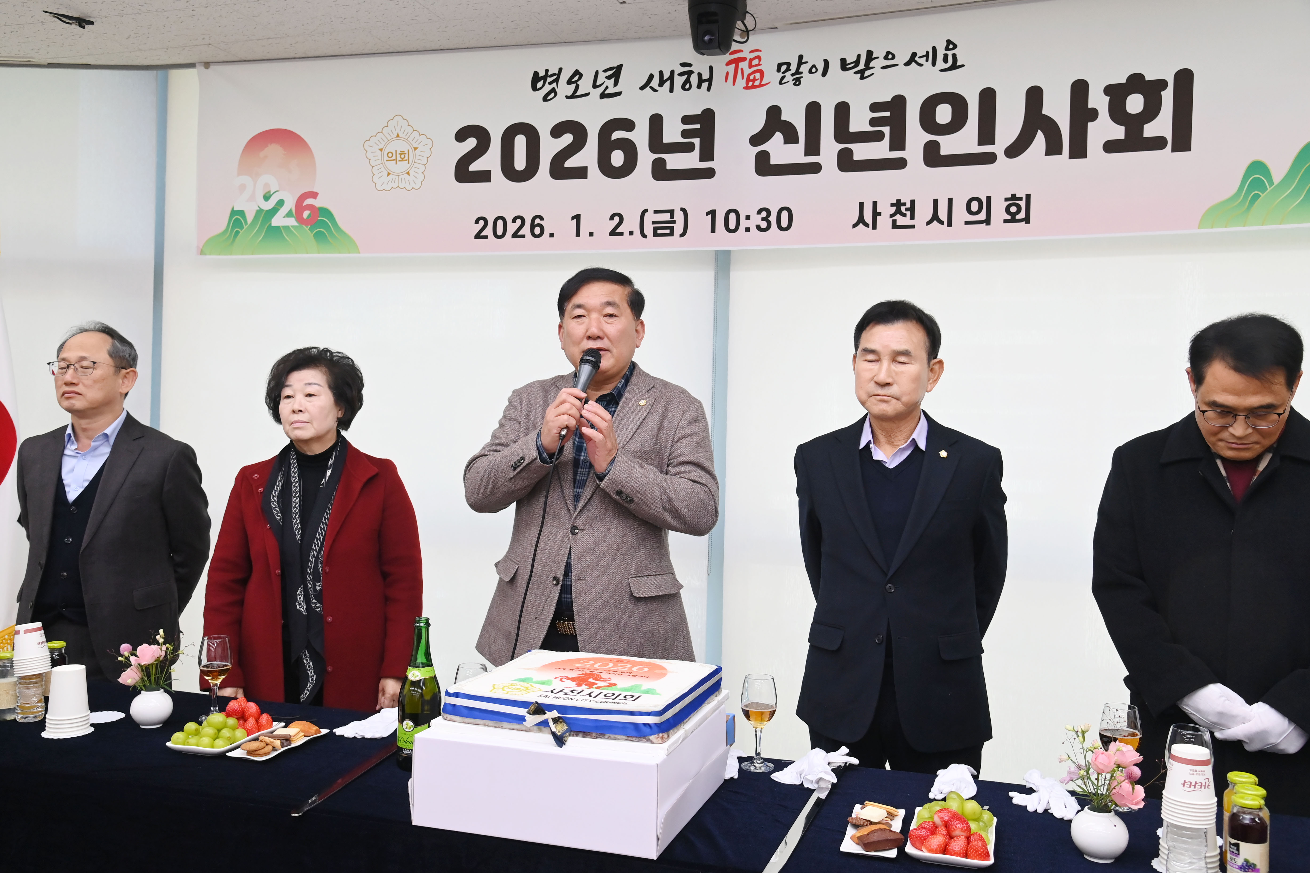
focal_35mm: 31
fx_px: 1128
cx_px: 655
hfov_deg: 60.3
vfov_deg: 42.3
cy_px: 436
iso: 2000
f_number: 6.3
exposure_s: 1/250
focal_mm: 31
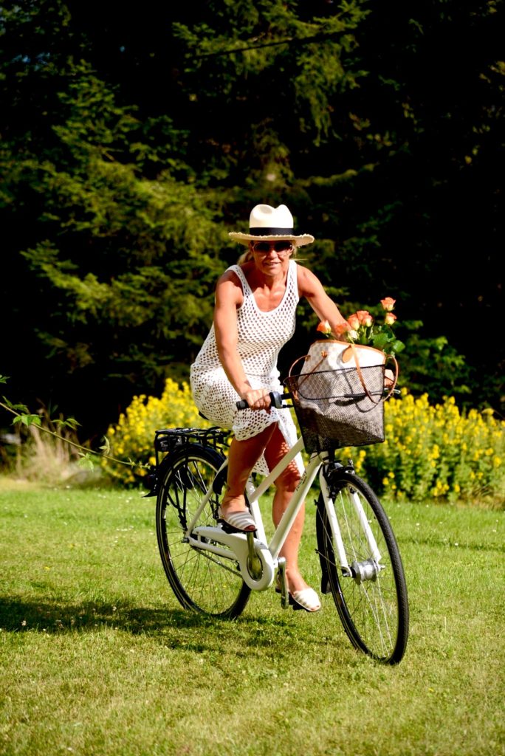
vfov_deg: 17.1
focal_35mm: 120
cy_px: 378
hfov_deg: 11.4
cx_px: 252
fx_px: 2521
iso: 400
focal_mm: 120
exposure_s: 1/2500
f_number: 4
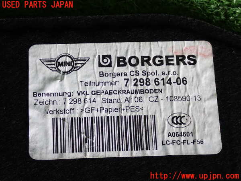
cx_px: 120
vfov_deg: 18.0
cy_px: 90
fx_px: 571
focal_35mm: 82
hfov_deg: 23.8
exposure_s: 1/125
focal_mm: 14.62
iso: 200
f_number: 4.3
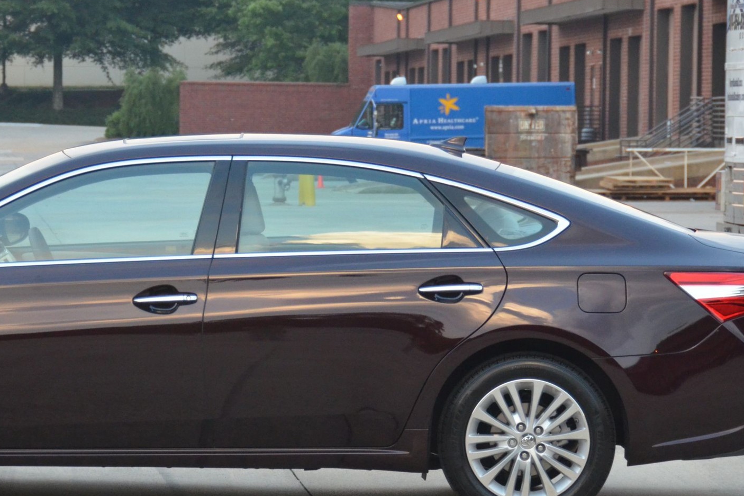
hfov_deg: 9.6
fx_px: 4401
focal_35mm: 213
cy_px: 254
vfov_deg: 6.4
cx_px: 208
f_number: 5
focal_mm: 80
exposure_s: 1/320
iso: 1600
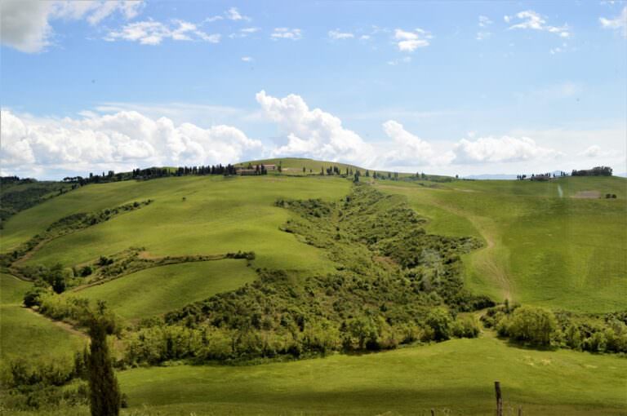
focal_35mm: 33
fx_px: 574
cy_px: 208
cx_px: 314
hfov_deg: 57.3
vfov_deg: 39.9
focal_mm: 22
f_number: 6.3
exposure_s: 1/160
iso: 100
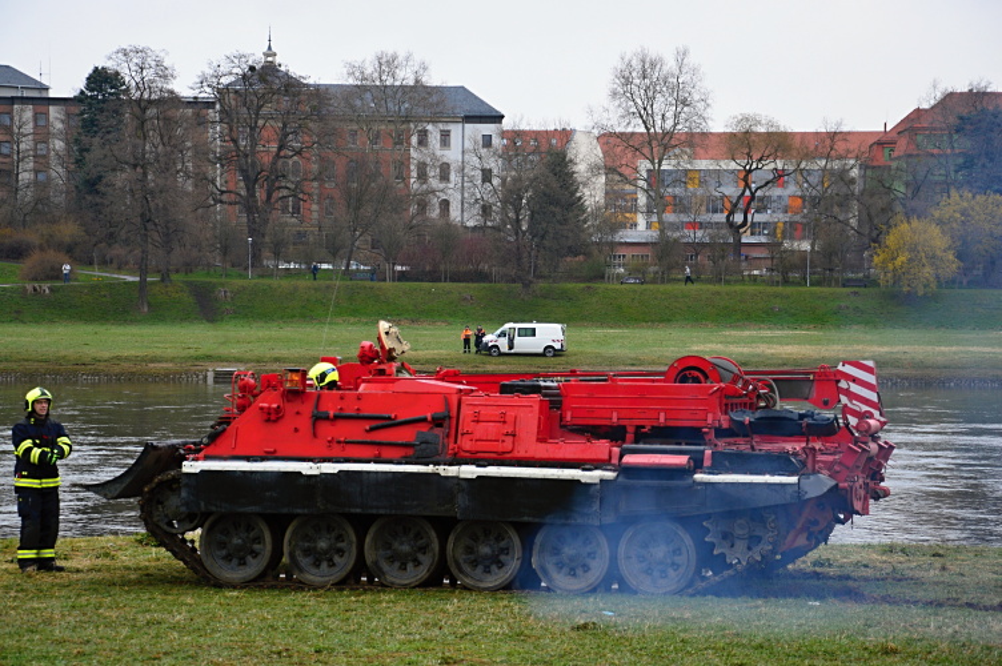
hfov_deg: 19.5
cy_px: 333
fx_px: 2920
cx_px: 501
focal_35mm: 105
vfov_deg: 13.0
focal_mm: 70
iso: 220
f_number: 5.3
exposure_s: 1/125
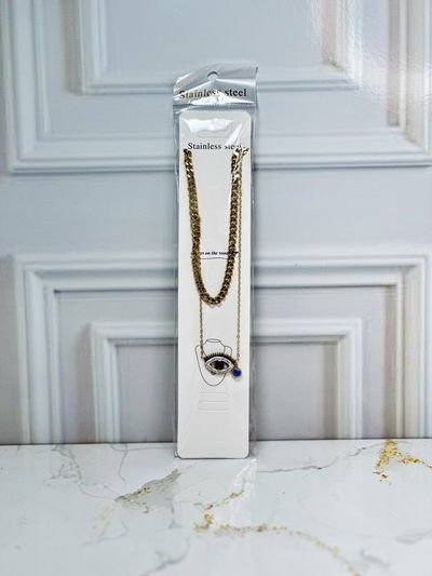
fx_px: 1281
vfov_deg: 25.3
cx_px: 216
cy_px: 288
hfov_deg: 19.1
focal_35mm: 77
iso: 100
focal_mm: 9
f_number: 2.8
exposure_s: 1/100
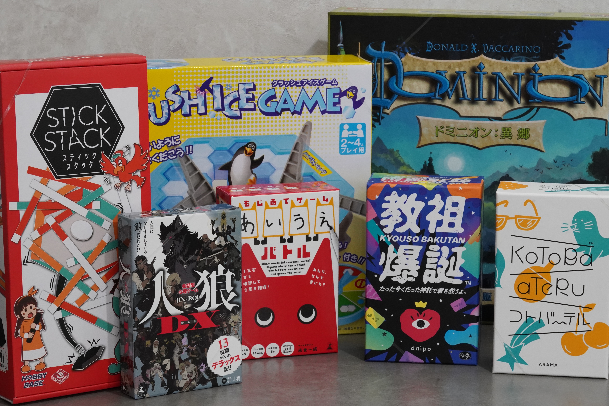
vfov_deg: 14.4
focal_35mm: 95
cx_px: 318
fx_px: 1607
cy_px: 192
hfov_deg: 21.5
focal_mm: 90
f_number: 18
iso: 5000
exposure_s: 1/30
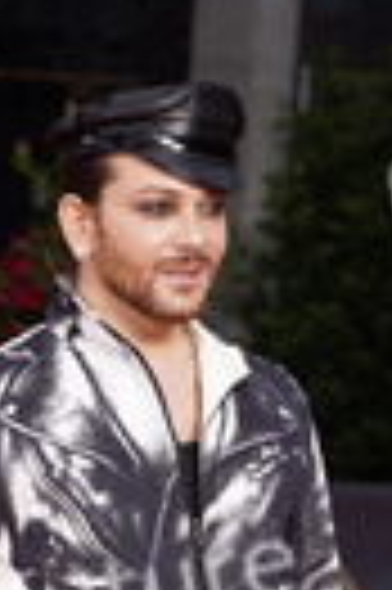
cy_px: 874
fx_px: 5928
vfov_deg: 5.6
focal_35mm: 362
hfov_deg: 3.8
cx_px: 212
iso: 200
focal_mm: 119
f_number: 5.6
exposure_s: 1/160
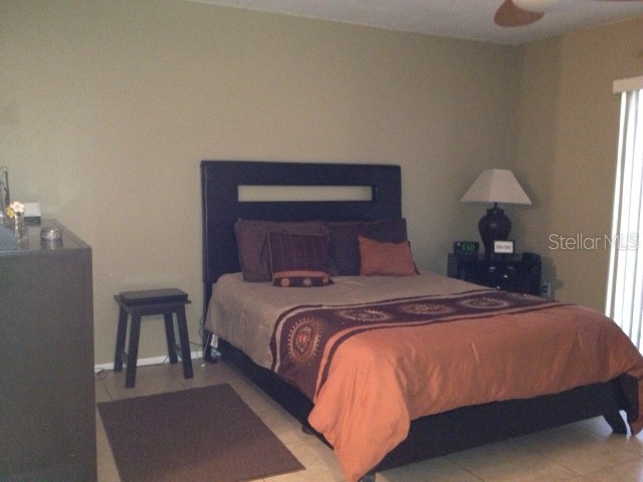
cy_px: 241
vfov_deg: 40.7
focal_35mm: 35
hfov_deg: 52.6
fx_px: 650
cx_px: 322
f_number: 2.4
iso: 800
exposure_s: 1/16
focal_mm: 4.28
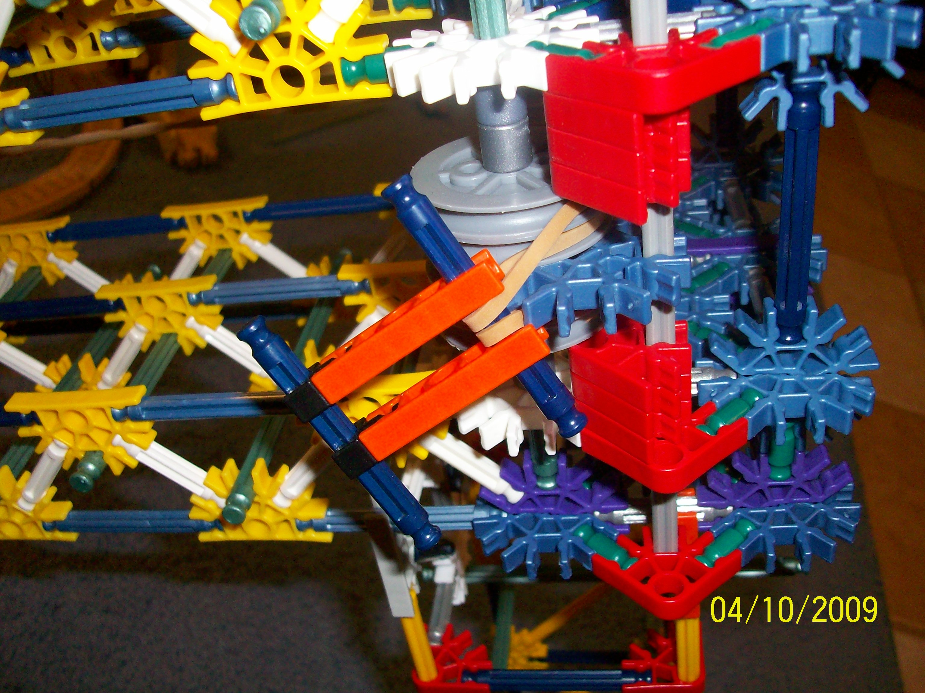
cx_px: 462
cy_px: 346
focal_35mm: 34
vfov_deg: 41.8
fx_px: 909
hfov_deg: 54.0
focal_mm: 5.7
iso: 160
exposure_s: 1/60
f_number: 2.8
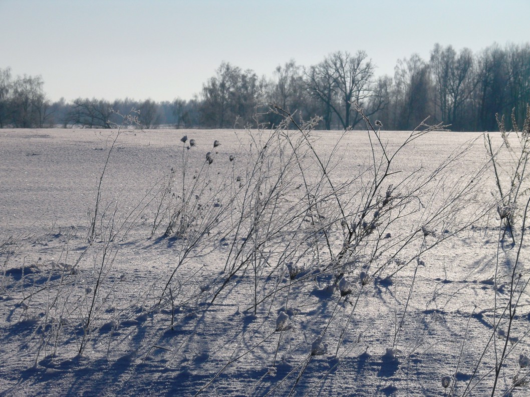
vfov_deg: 10.2
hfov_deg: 13.5
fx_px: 2235
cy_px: 198
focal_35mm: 146
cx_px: 265
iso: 100
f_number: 8
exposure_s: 1/640
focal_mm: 30.9
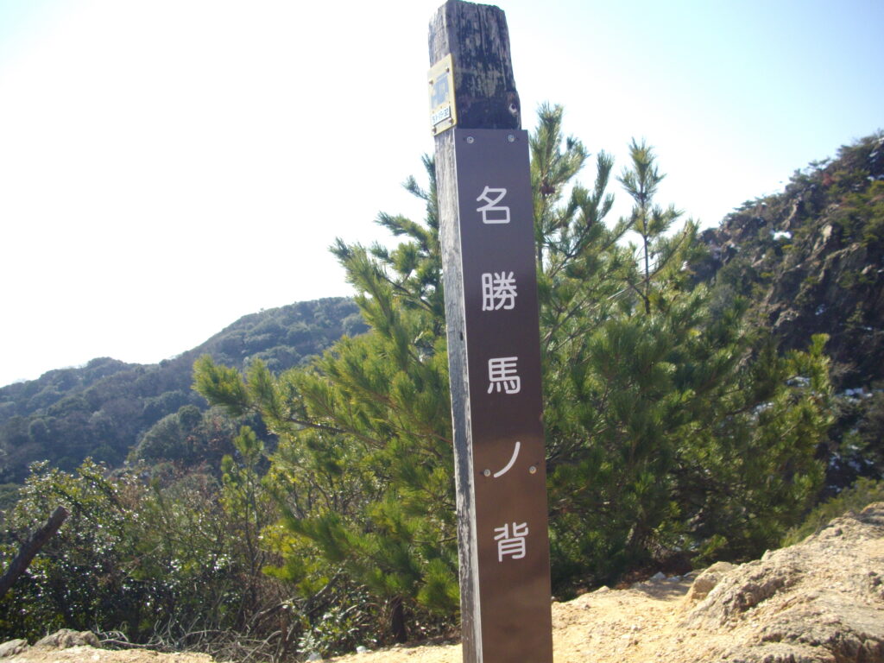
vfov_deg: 38.7
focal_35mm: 37
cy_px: 332
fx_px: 945
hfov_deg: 50.1
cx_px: 442
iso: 100
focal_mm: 6.2
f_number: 5.6
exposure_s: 1/200
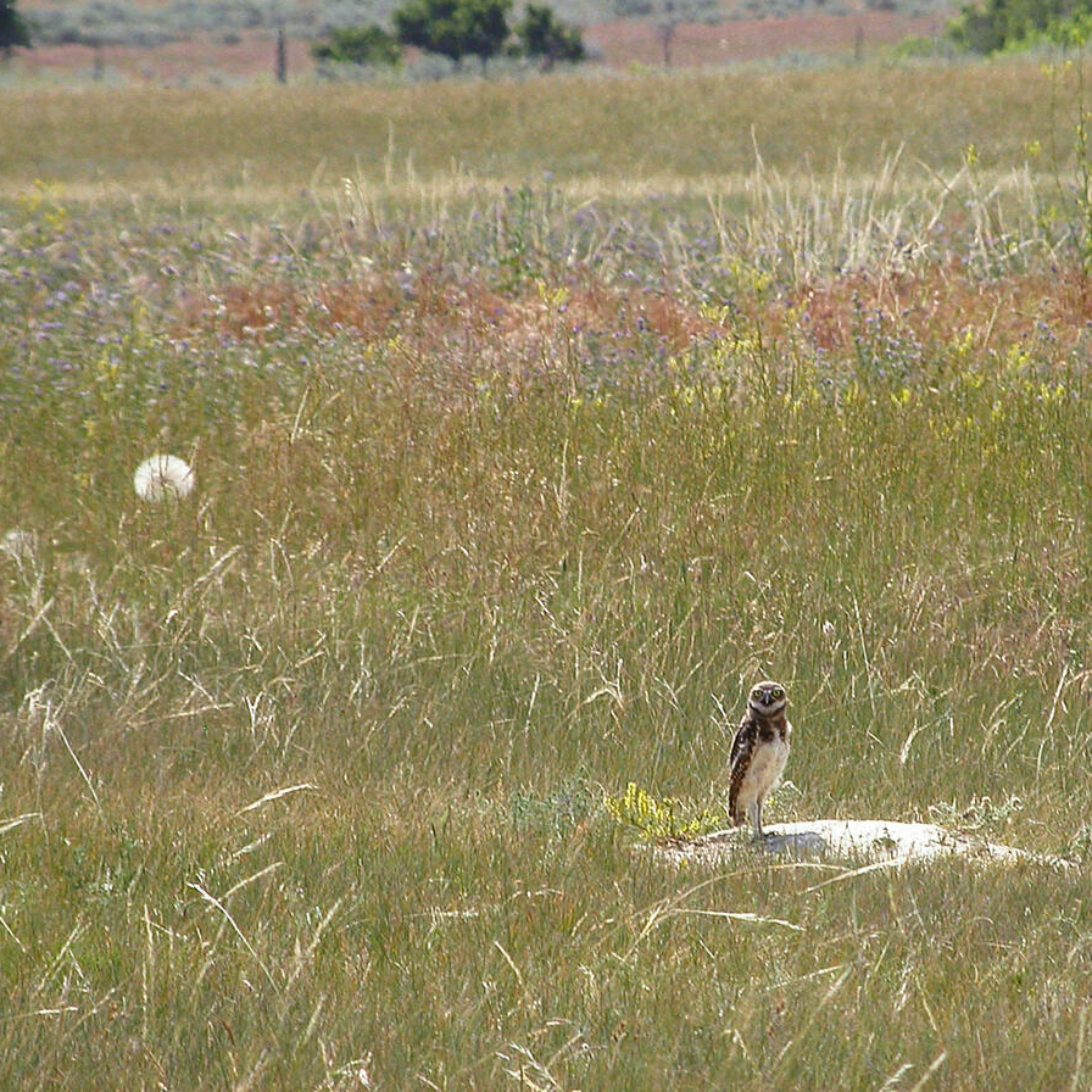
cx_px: 740
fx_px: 7245
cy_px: 491
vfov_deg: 8.6
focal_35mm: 203
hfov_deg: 8.6
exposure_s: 1/375
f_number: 6.5
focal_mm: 32
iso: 100
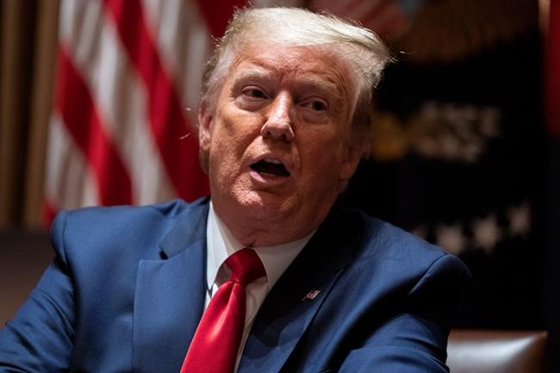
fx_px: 2566
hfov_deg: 12.5
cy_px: 186
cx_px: 280
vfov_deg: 8.3
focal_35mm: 165
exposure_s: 1/250
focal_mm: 165
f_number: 2.8
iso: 4000
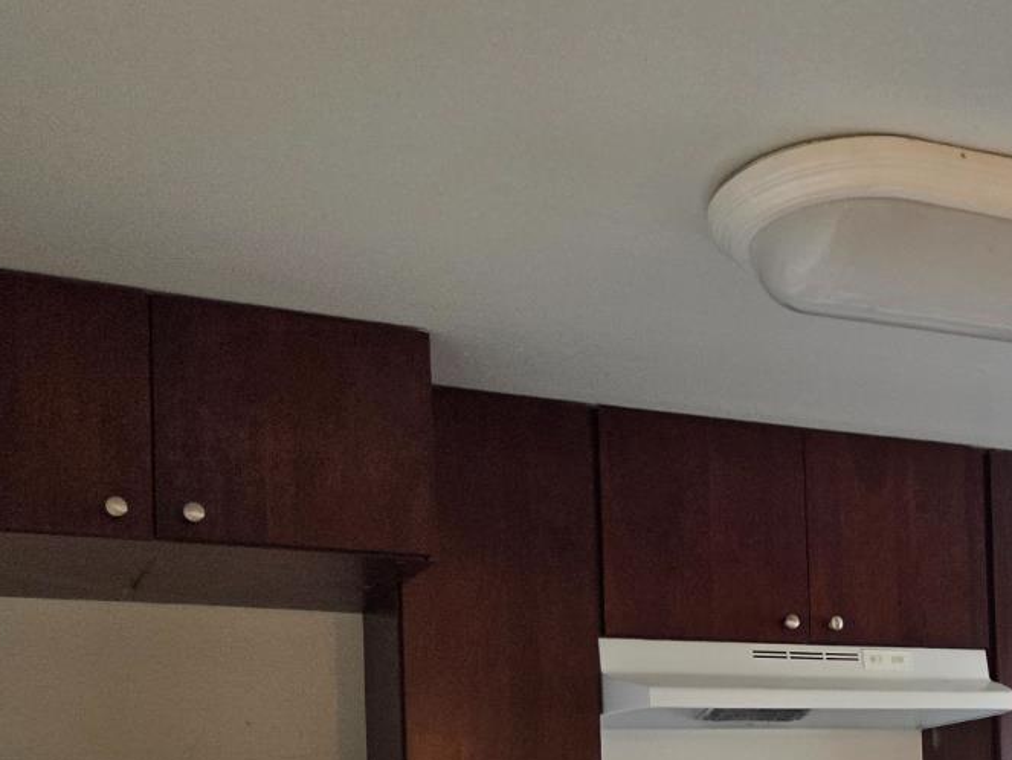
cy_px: 797
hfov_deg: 35.0
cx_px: 876
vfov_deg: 26.3
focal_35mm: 52
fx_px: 1521
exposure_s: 1/180
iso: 250
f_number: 1.8
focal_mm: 5.4
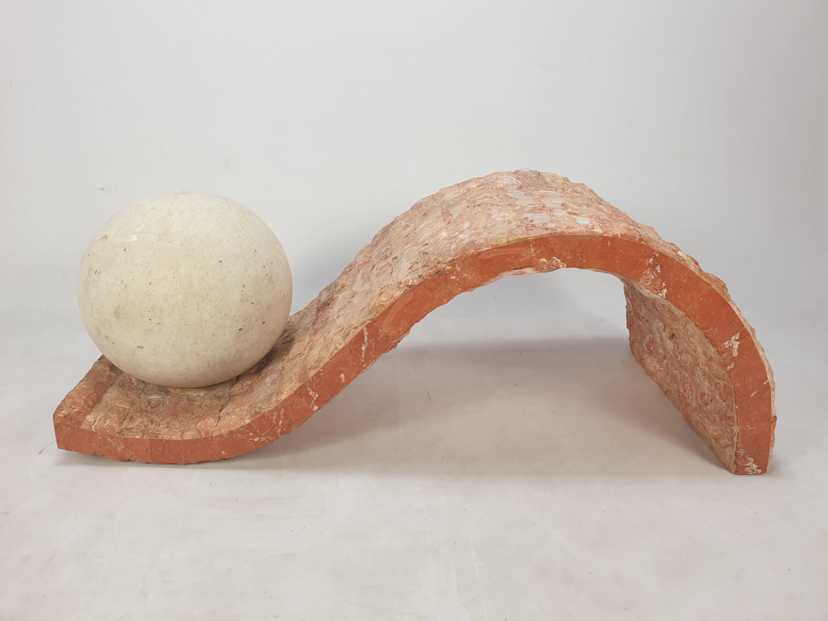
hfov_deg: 67.3
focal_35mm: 26
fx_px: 622
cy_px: 310
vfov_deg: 53.1
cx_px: 414
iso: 80
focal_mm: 4.3
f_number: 2.4
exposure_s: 1/100
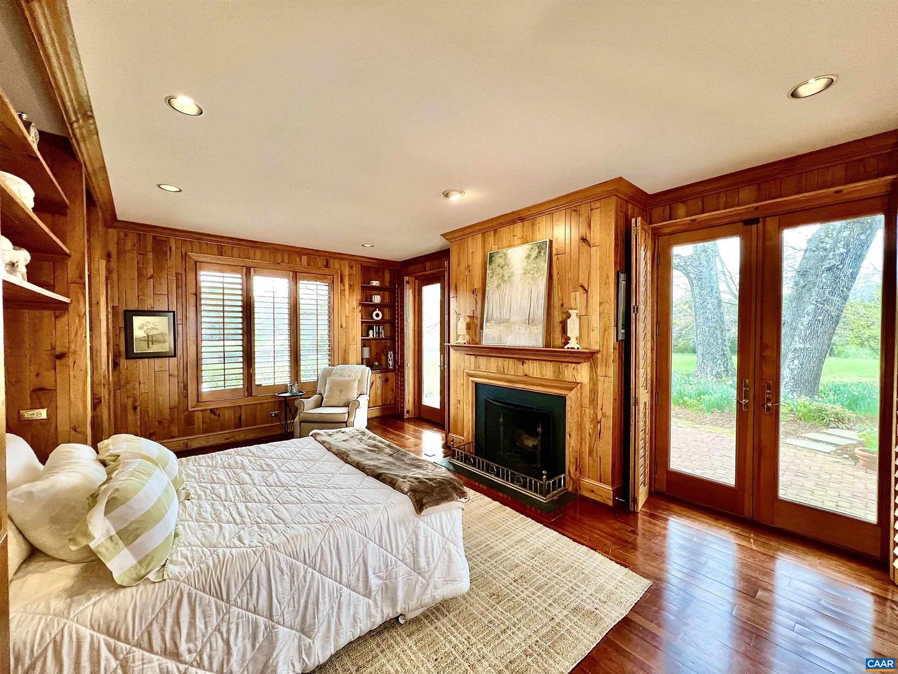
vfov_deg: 89.9
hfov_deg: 106.2
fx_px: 337
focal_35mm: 13
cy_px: 337
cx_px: 449
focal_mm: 1.57
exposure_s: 1/120
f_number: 1.8
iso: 160
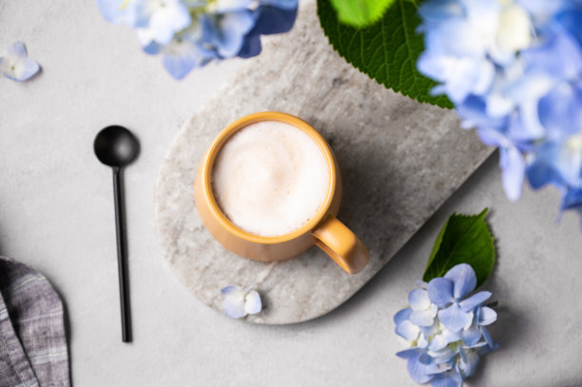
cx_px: 291
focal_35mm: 70
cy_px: 194
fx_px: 1131
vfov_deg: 19.4
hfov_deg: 28.9
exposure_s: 1/100
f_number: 5.6
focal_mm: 70
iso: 1250
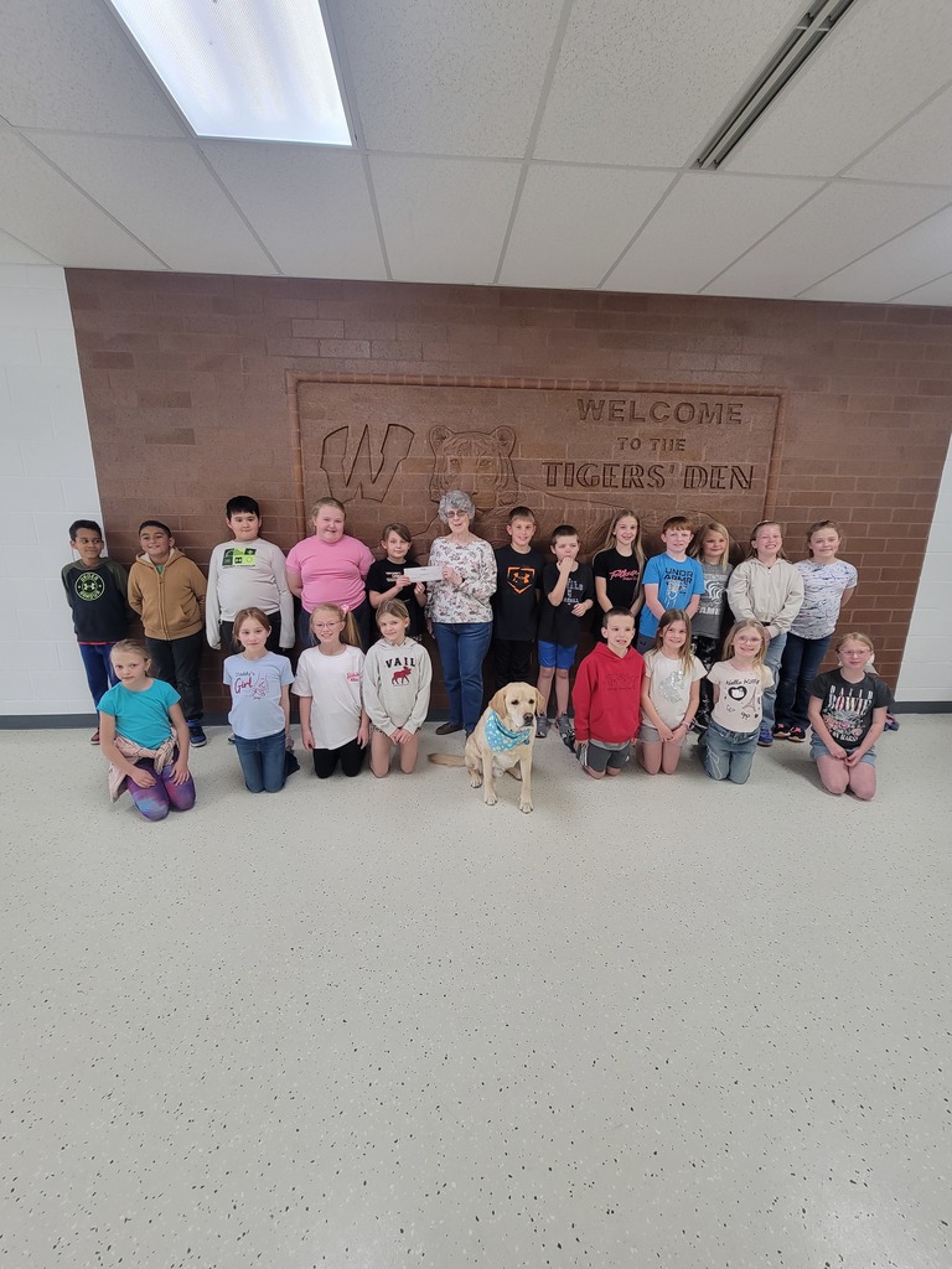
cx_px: 476
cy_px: 634
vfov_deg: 106.2
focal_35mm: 13
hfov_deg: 89.9
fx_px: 477
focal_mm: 2.2
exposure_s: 1/60
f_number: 2.2
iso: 125
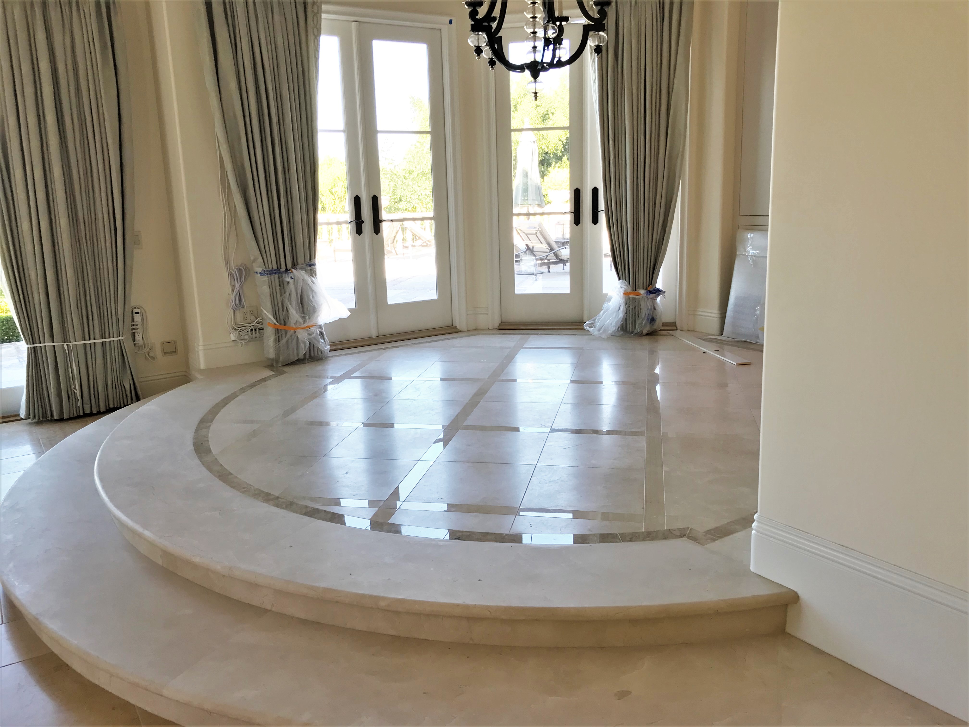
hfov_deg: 63.4
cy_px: 364
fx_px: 784
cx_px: 484
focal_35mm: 28
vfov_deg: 49.7
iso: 20
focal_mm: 3.99
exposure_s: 1/60
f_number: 1.8
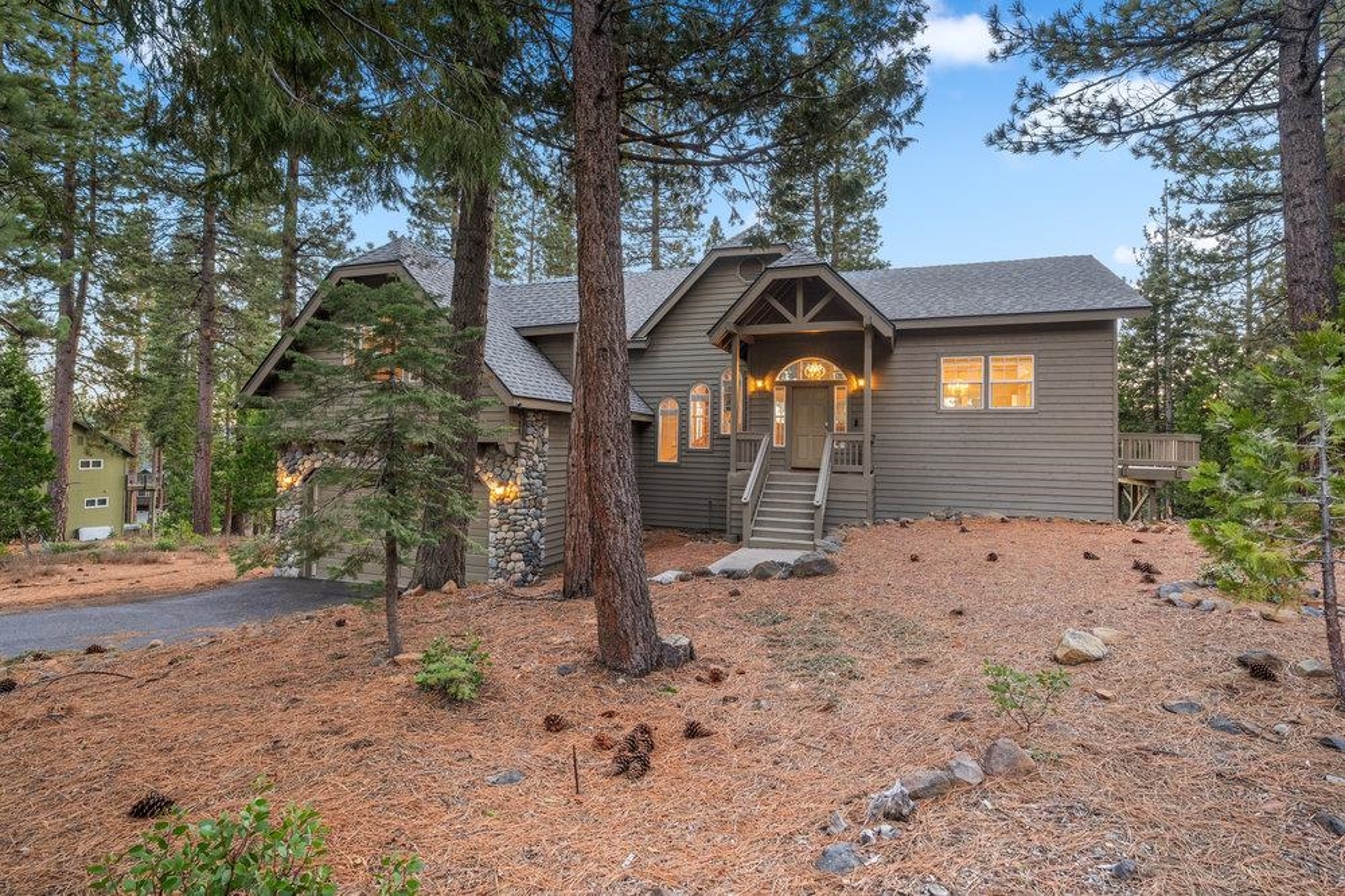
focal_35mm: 17
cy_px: 448
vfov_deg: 70.5
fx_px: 635
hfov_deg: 93.3
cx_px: 672
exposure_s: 1/2
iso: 400
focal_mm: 17
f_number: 8
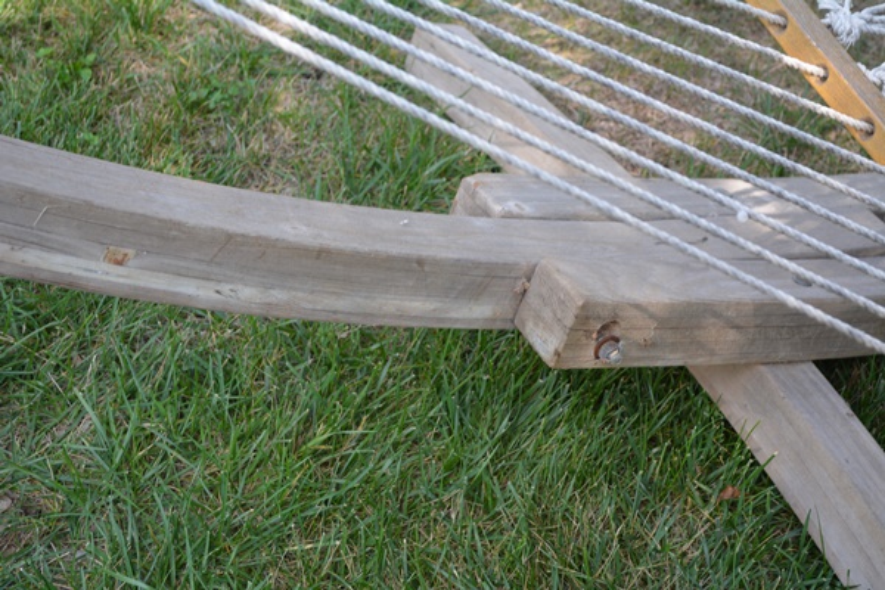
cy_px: 295
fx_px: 1622
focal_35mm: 66
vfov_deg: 20.6
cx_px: 442
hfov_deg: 30.5
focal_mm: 44
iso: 200
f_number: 5.6
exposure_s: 1/125
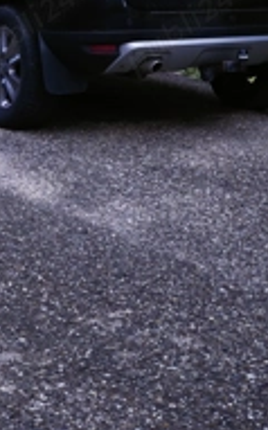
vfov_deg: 18.5
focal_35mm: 111
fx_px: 1300
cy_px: 54
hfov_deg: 11.8
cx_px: 119
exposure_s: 1/799
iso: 200
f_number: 1.9
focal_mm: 7.1
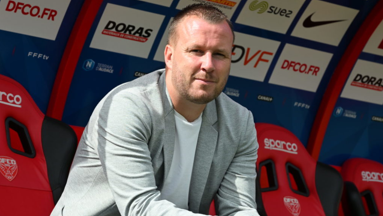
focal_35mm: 136
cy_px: 98
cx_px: 192
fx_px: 1381
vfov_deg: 8.9
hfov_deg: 15.8
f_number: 6.3
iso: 250
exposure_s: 1/800
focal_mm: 86
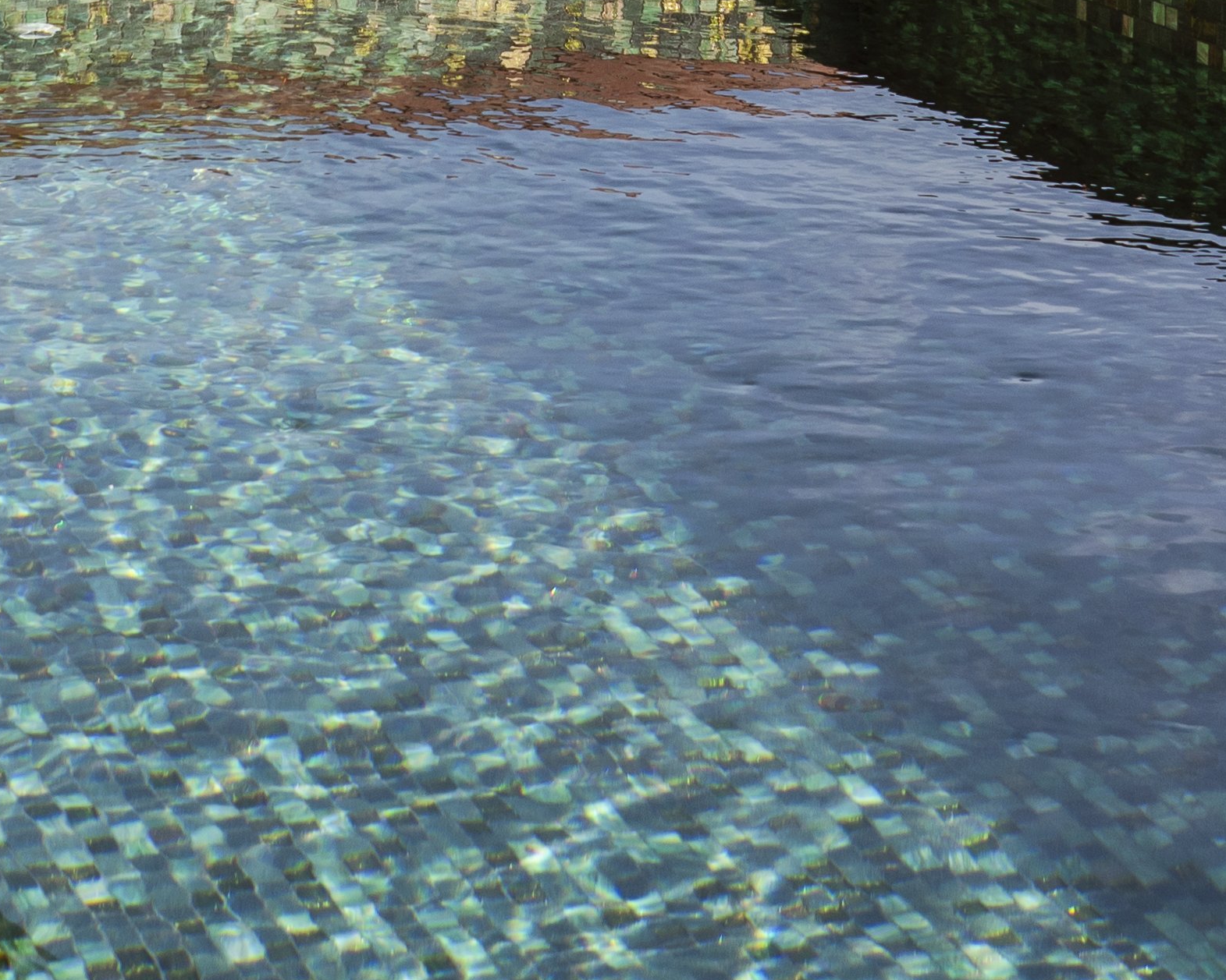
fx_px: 4137
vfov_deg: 12.6
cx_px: 363
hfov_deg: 16.8
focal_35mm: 114
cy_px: -654
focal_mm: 24
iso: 100
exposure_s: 1/250
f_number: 8
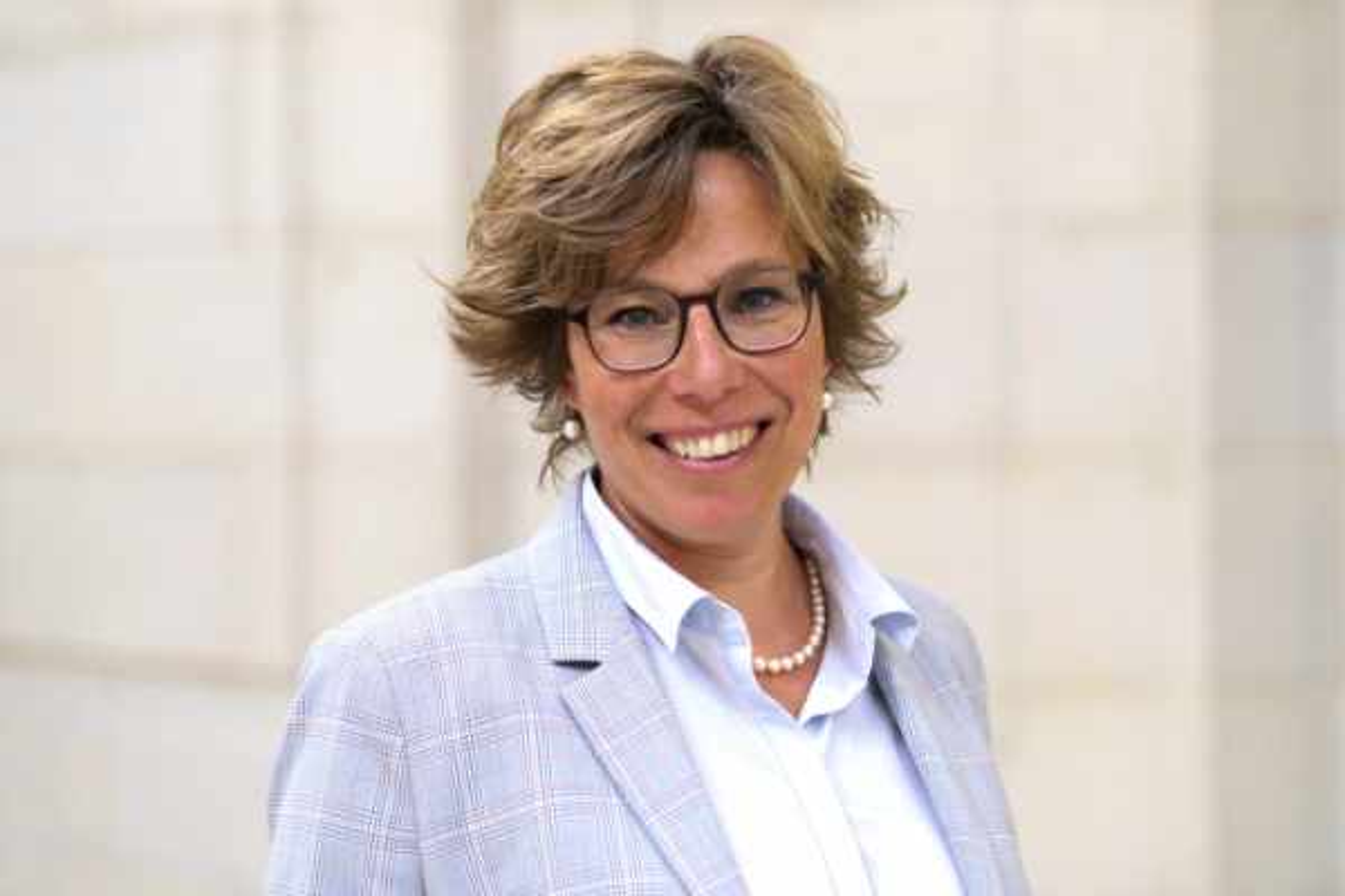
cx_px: 672
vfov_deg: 16.3
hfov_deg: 24.2
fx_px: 3138
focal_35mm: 84
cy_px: 448
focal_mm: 56
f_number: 1.8
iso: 800
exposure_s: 1/220
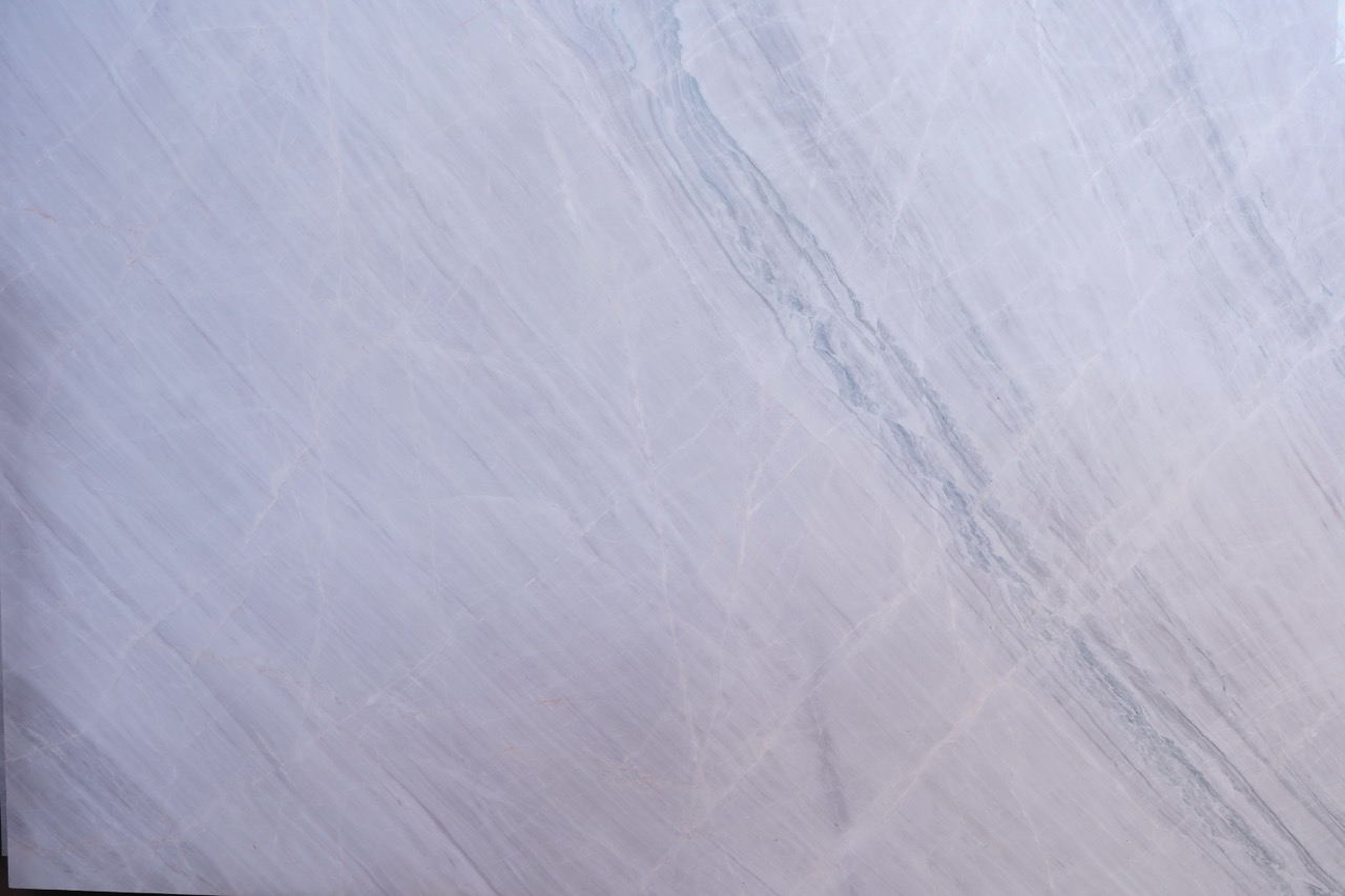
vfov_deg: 42.3
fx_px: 1158
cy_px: 448
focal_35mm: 31
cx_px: 672
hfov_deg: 60.3
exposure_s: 1/8
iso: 100
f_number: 7.1
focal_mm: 31
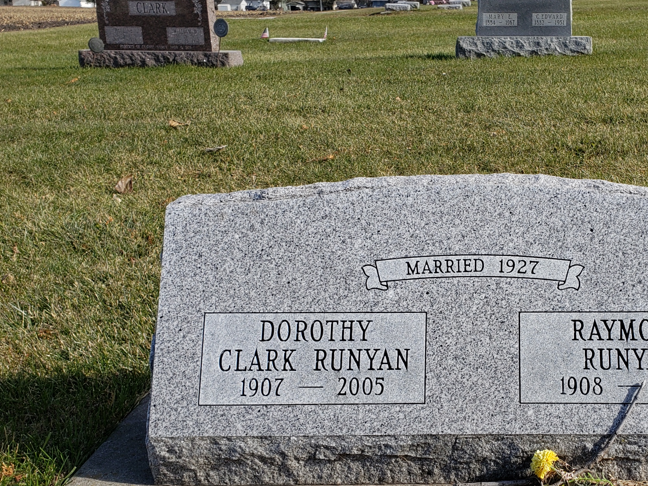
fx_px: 842
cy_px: 311
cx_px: 493
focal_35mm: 45
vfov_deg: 32.0
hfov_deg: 40.8
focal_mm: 4.3
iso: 50
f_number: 2.4
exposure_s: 1/1061
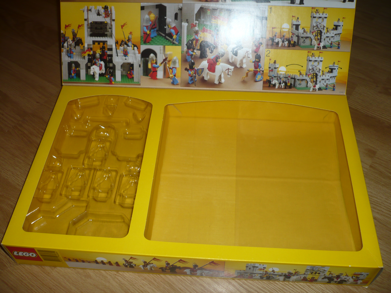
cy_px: 146
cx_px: 196
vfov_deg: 40.7
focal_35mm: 35
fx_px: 395
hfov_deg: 52.6
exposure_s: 1/30
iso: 100
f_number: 2.8
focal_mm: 5.8
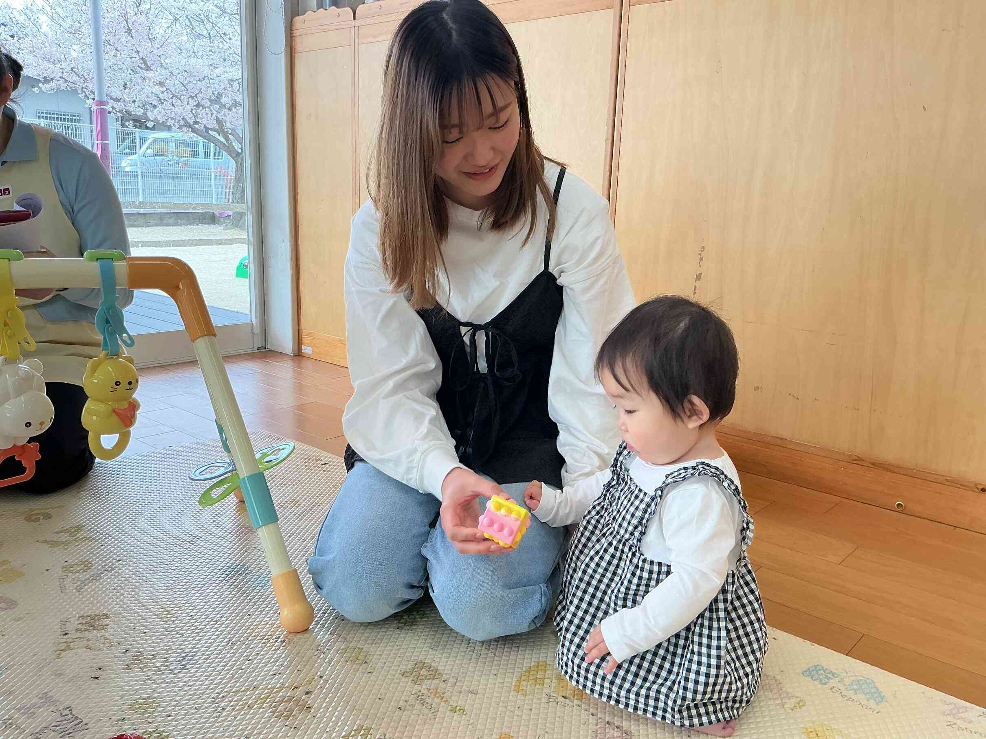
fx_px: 826
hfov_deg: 61.7
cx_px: 493
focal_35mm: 29
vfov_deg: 48.2
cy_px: 370
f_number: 1.8
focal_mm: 3
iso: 40
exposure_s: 1/120
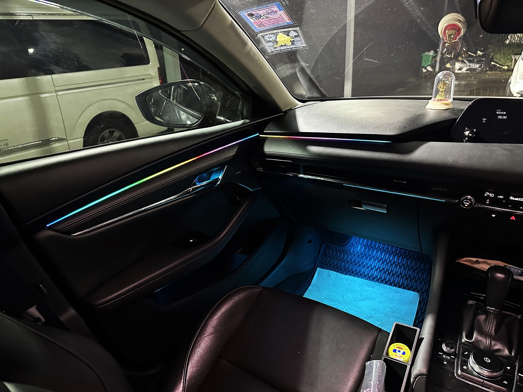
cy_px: 196
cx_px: 262
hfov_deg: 71.6
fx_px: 363
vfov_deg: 56.8
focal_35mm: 24
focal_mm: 6.86
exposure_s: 1/30
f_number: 1.78
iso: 1000
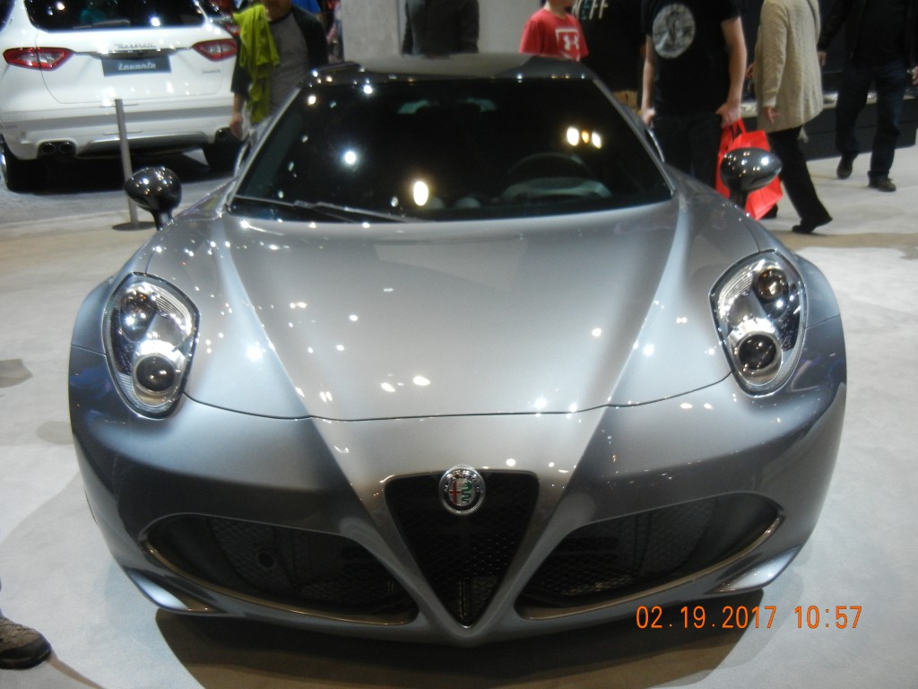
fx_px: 1034
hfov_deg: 47.9
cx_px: 459
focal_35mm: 39
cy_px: 344
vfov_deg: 36.8
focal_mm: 7.1
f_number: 3.7
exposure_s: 1/250
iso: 496
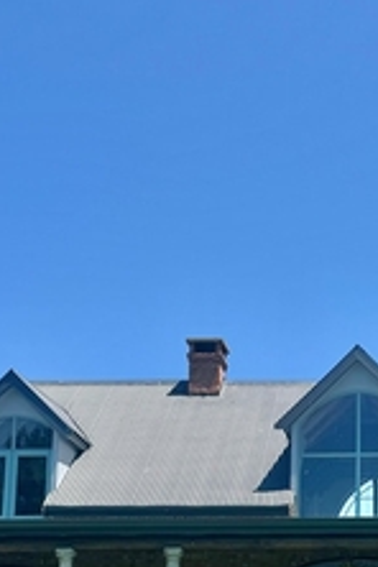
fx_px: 945
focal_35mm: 60
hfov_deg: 21.8
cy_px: 533
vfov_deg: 31.5
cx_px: 375
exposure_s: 1/3597
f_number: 1.78
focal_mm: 6.76
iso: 80
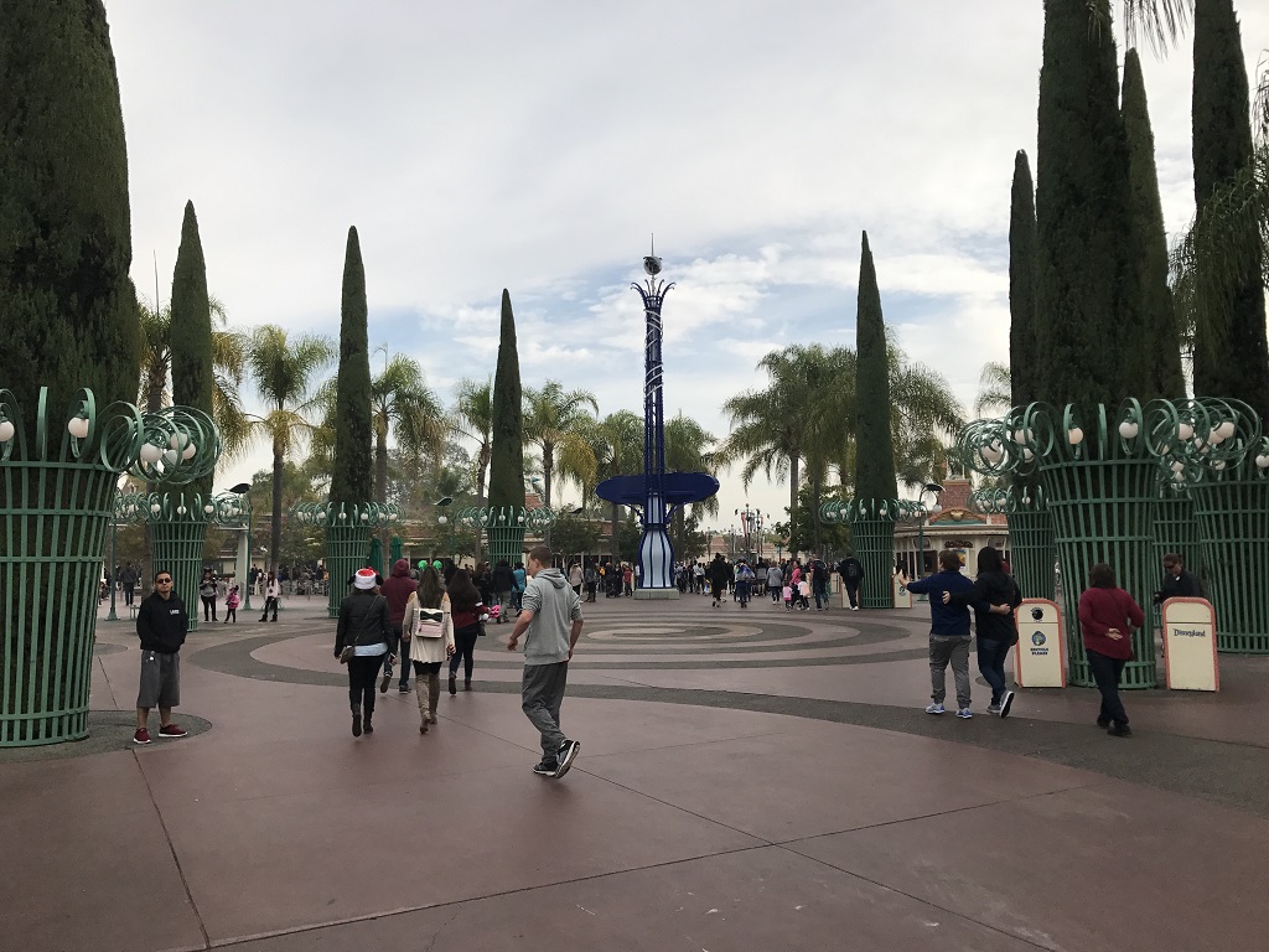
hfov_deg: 63.4
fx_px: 1026
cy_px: 476
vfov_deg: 49.7
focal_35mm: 28
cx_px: 634
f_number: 1.8
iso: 20
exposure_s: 1/2037
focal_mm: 3.99
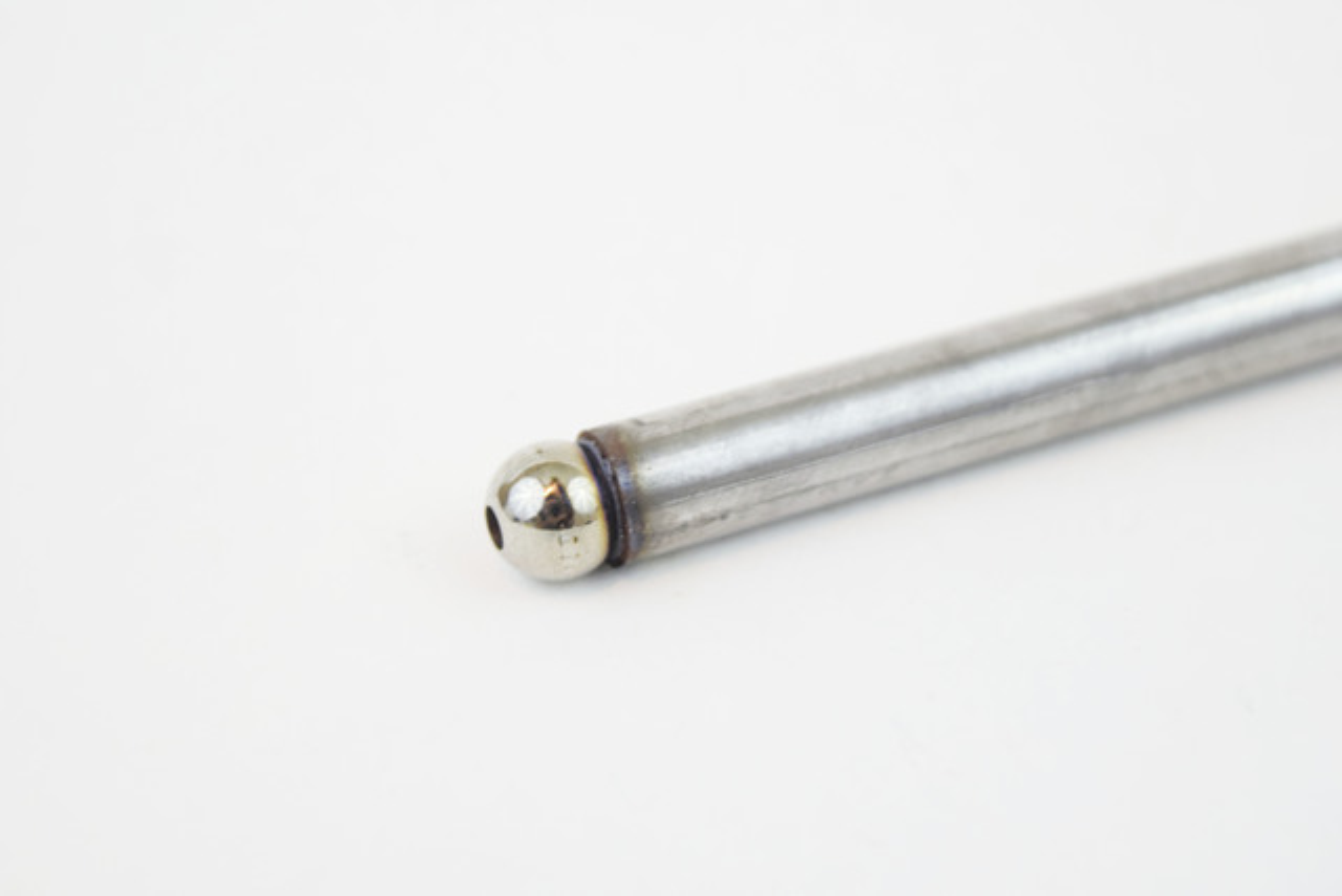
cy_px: 448
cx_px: 671
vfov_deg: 16.6
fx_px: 3076
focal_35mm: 82
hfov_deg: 24.6
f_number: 5.6
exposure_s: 1/60
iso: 1000
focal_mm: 55
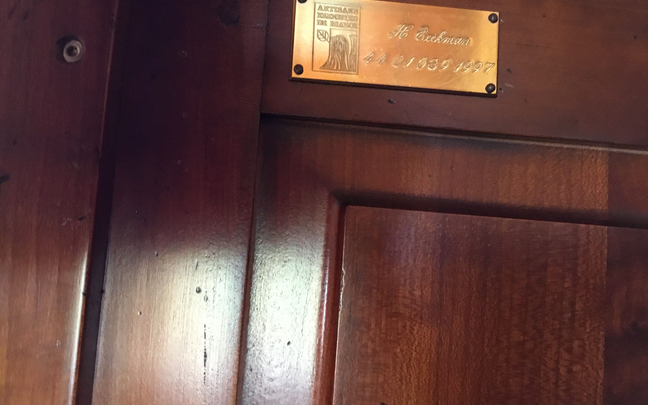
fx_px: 583
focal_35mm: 33
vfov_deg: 38.3
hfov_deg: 58.1
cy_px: 193
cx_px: 325
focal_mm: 3.3
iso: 250
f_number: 2.4
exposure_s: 1/17
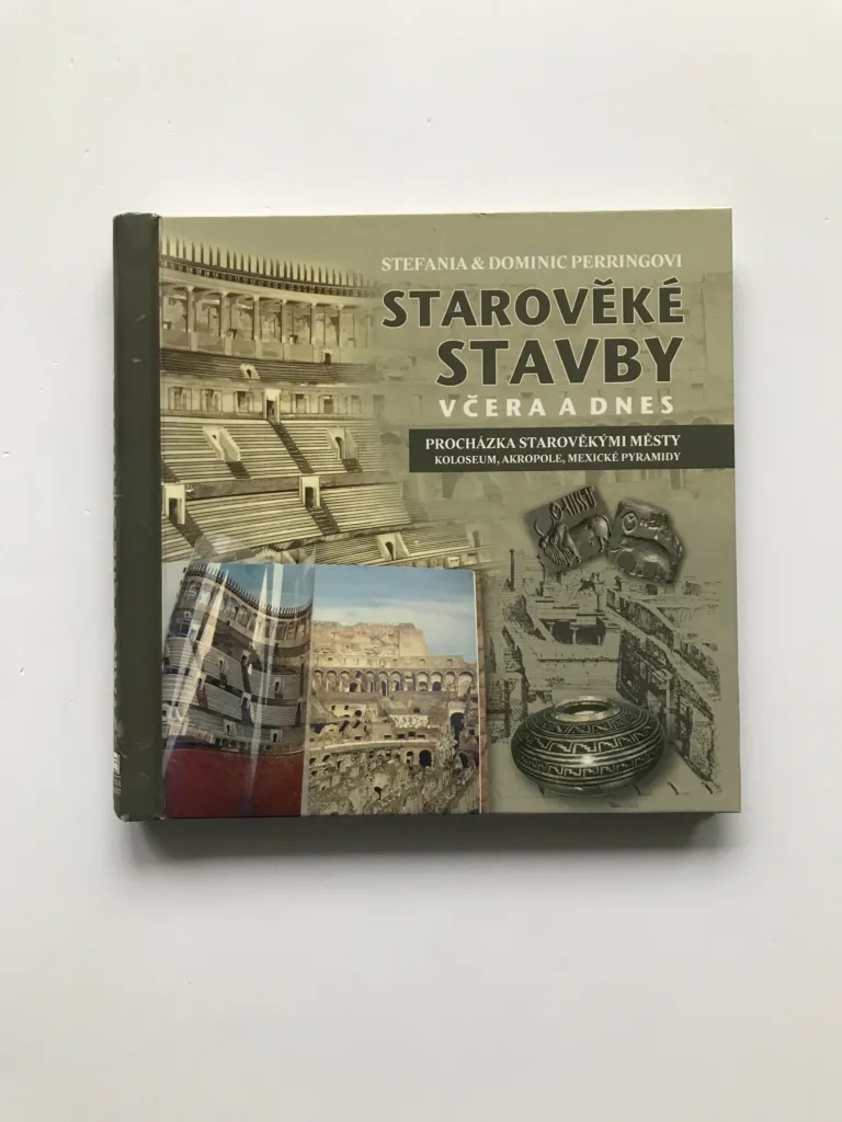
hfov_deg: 49.7
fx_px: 908
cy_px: 561
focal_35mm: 28
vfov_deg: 63.4
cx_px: 421
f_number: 1.8
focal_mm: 3.99
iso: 40
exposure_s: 1/33
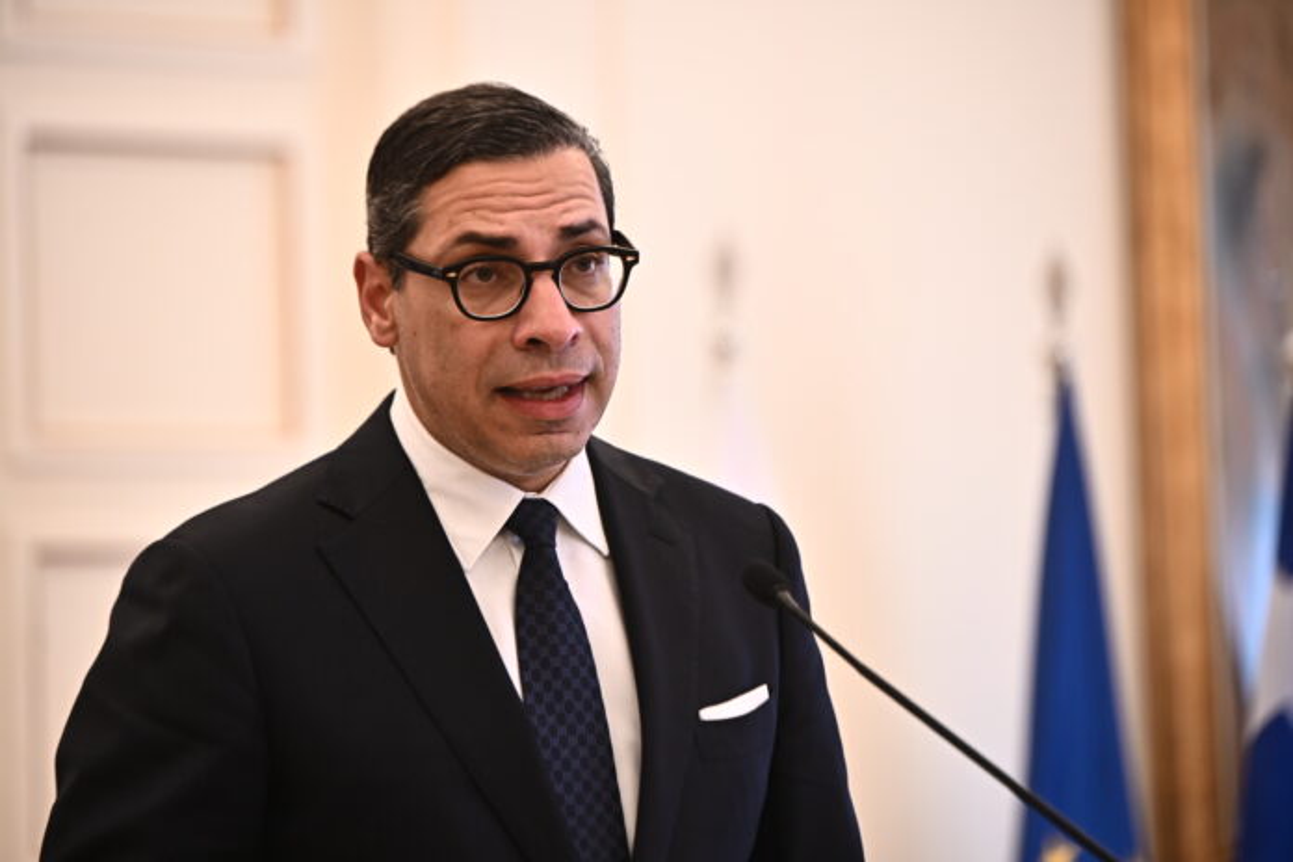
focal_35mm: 170
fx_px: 6105
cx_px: 646
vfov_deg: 8.1
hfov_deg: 12.1
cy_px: 431
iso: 1600
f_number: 3.2
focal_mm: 170
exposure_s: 1/125
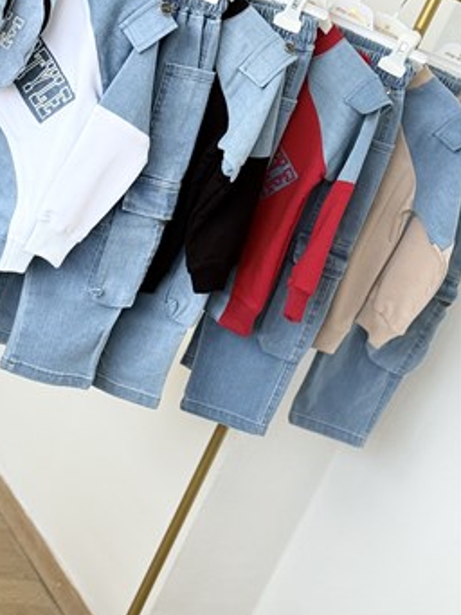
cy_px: 142
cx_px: 108
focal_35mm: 75
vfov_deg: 25.6
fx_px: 1331
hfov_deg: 19.5
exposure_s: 1/46
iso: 250
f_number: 1.78
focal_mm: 6.76
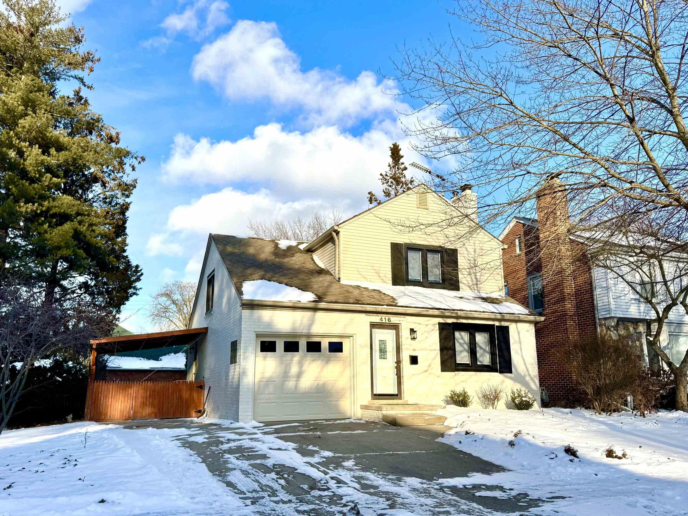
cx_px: 316
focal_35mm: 27
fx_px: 537
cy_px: 283
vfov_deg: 51.3
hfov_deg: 65.2
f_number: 1.78
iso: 80
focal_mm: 6.76
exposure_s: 1/4310
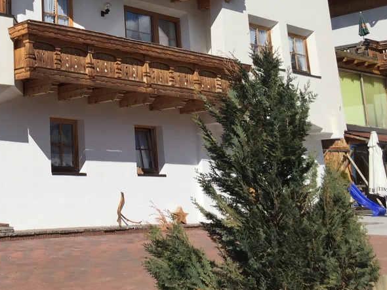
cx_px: 7
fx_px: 659
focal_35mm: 59
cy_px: 42
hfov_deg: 30.6
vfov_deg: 24.3
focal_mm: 4.15
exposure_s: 1/4405
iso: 32
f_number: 2.2
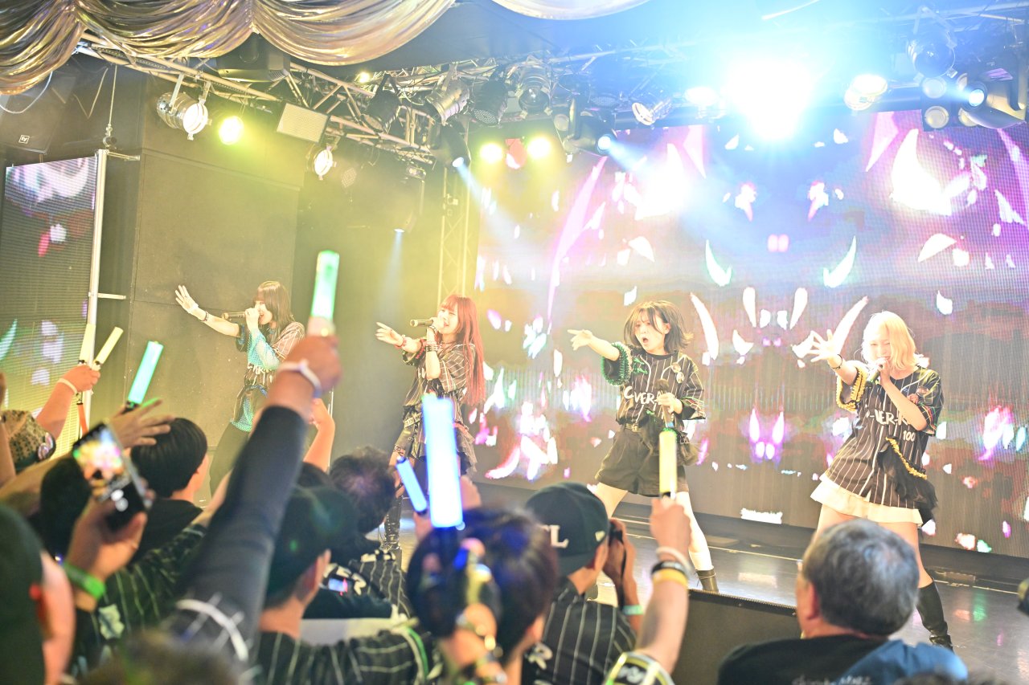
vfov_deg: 35.0
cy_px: 342
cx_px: 514
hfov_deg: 50.7
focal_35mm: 38
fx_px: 1086
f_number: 2.5
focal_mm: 38
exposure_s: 1/400
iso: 3200
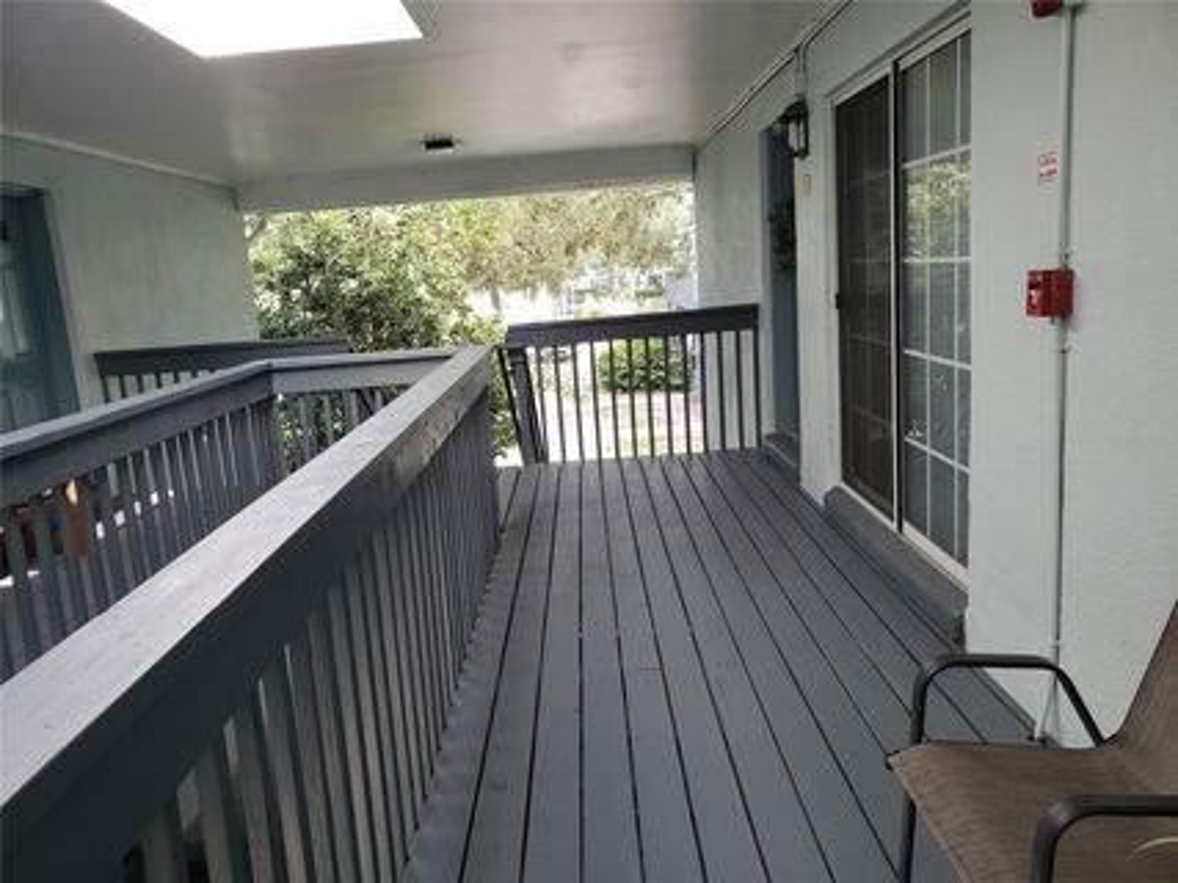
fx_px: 885
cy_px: 442
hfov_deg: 67.3
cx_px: 589
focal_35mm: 26
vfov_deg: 53.0
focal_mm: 4.3
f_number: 2.4
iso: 80
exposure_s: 1/120
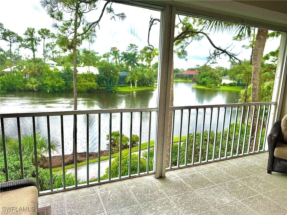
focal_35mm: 24
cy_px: 108
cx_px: 144
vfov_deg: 56.8
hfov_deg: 71.6
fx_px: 199
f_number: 1.78
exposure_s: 1/313
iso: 80
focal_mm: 6.86
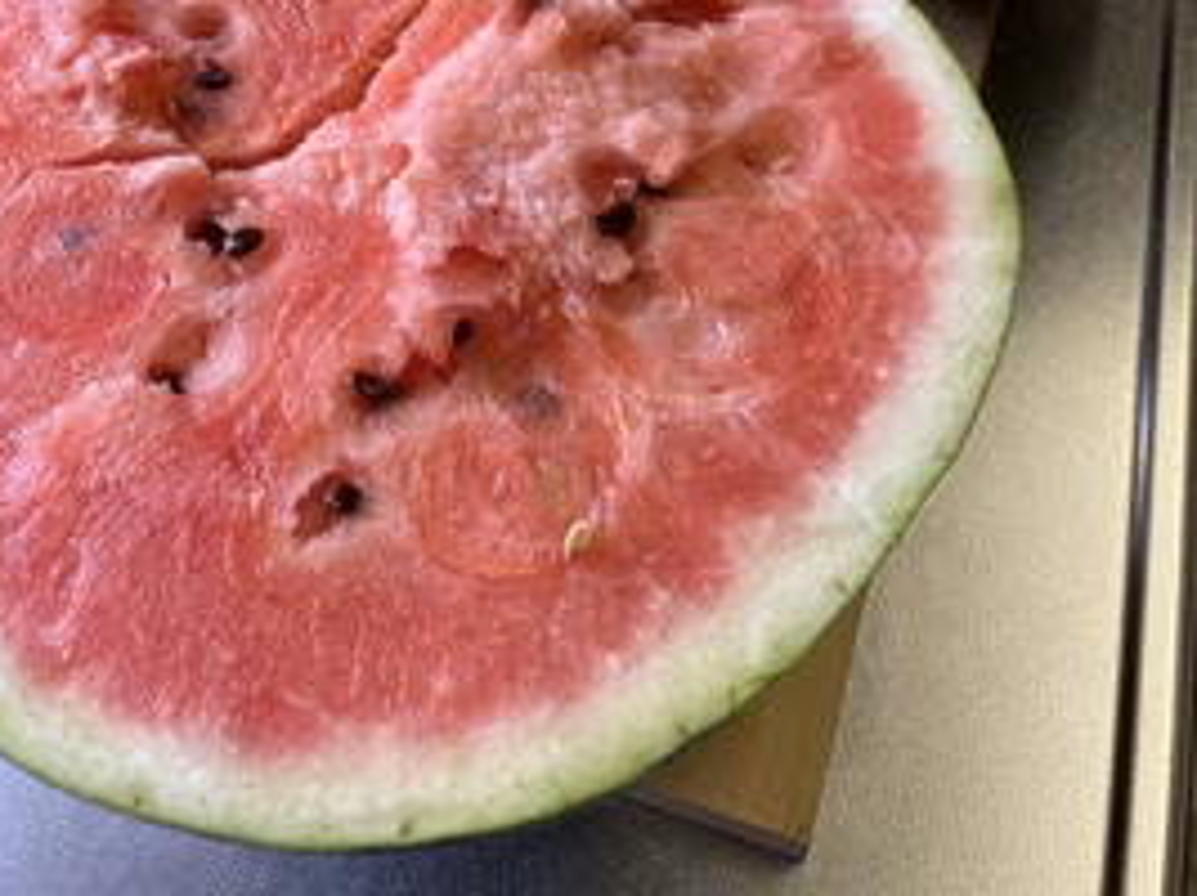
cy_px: 36
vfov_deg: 34.1
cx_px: 592
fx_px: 1348
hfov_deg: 47.9
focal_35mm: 39
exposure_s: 1/100
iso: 125
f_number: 1.6
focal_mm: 4.2
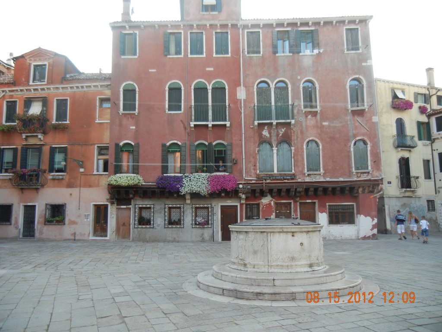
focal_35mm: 30
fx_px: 383
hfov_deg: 60.0
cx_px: 221
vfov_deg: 46.8
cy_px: 166
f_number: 3.5
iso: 160
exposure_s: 1/134
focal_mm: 5.4
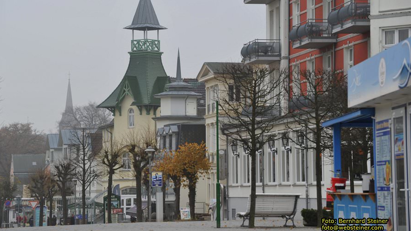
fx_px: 1438
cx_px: 206
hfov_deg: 16.3
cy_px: 100
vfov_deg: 9.2
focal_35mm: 132
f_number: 6.3
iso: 200
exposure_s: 1/160
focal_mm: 125
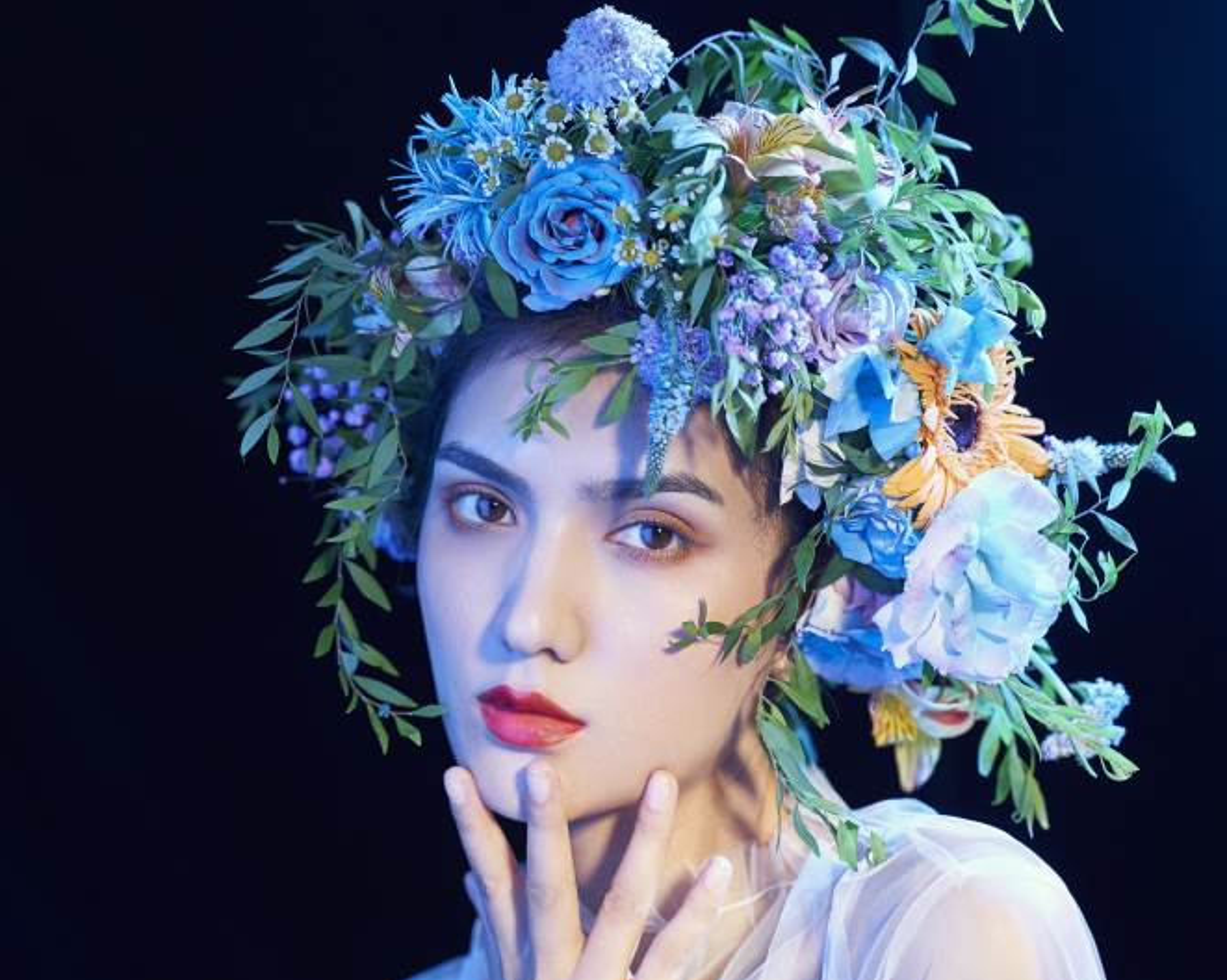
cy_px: 493
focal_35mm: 75
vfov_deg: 20.4
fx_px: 2722
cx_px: 590
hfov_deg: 25.4
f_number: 3.5
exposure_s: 1/100
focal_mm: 66
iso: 400
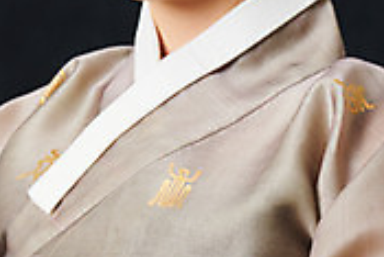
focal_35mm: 668
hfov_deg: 3.1
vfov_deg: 2.1
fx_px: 7131
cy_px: 343
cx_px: -170
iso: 100
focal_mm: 195
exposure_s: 1/125
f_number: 11
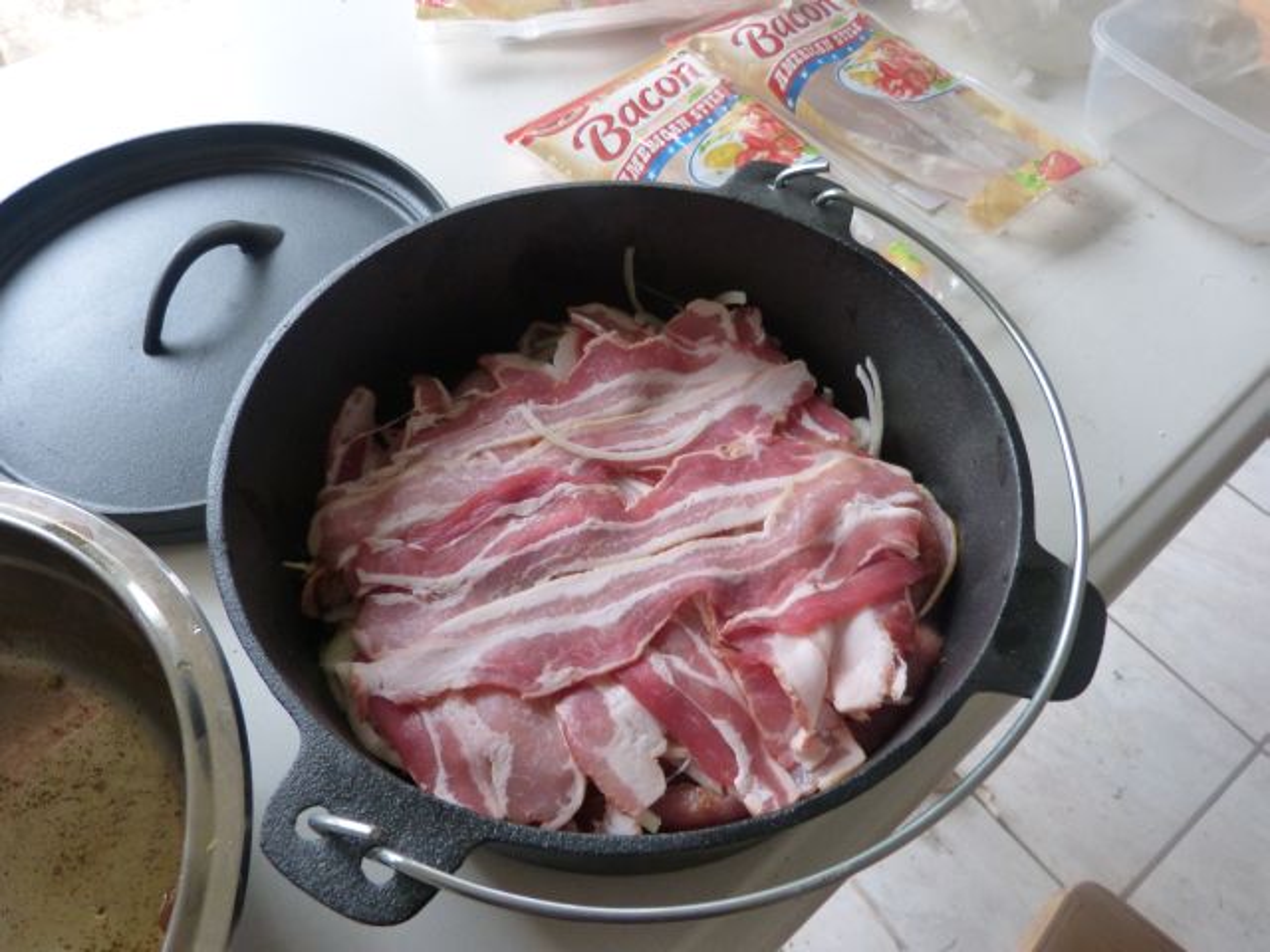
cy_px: 476
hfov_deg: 69.4
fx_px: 917
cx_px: 635
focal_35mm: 25
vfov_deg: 54.9
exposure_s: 1/50
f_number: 2.8
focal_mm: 4.5
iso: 400
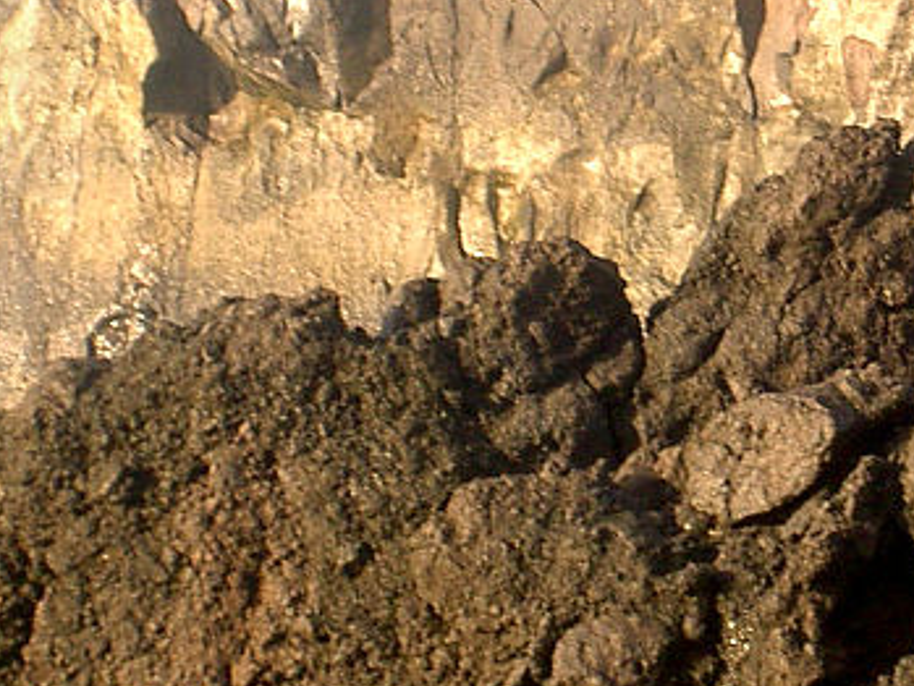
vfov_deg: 4.2
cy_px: -89
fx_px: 9271
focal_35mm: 351
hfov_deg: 5.6
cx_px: 741
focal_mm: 16.8
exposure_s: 1/125
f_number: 4.9
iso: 50
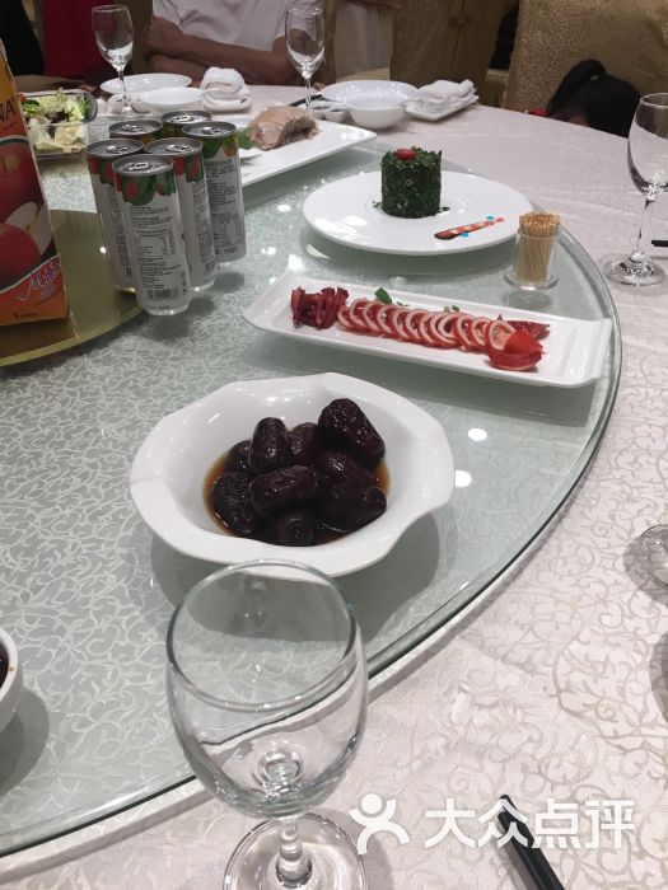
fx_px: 746
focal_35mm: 29
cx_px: 334
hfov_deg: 48.2
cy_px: 445
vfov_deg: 61.7
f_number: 2.2
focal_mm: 4.15
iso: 32
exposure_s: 1/33
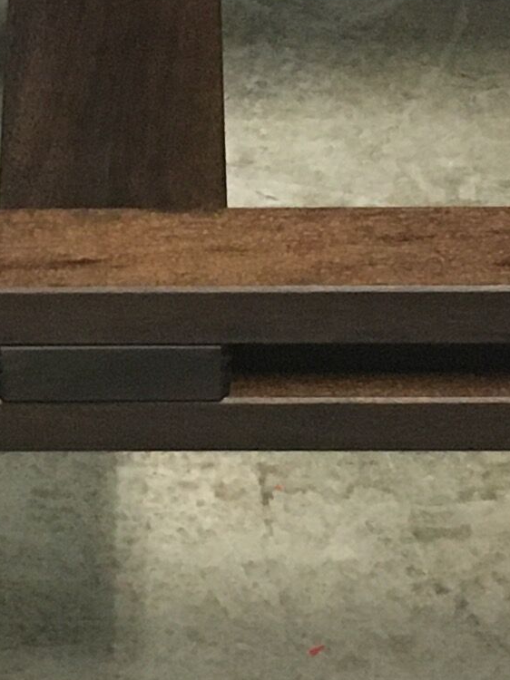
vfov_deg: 12.6
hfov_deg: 9.5
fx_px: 3066
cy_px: 108
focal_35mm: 156
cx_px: 90
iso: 250
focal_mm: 4.15
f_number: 2.2
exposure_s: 1/17
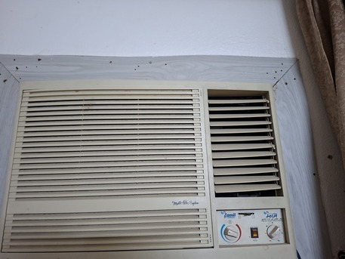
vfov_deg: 58.9
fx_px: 229
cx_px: 172
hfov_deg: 73.9
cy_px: 130
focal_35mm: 23
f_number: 1.8
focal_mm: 5.54
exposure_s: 1/24
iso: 320
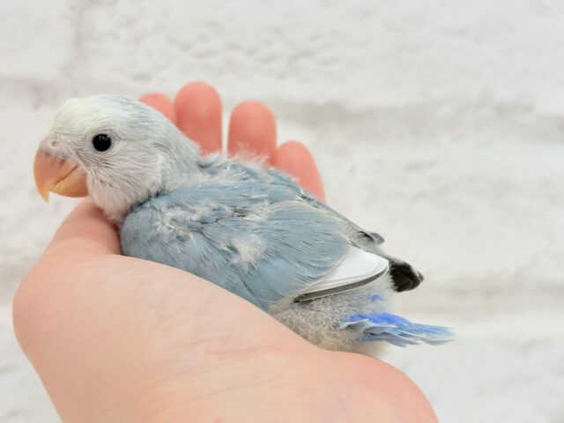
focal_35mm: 52
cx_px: 282
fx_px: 847
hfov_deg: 36.8
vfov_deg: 28.0
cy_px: 212
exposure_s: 1/50
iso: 40
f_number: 1.6
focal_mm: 5.96
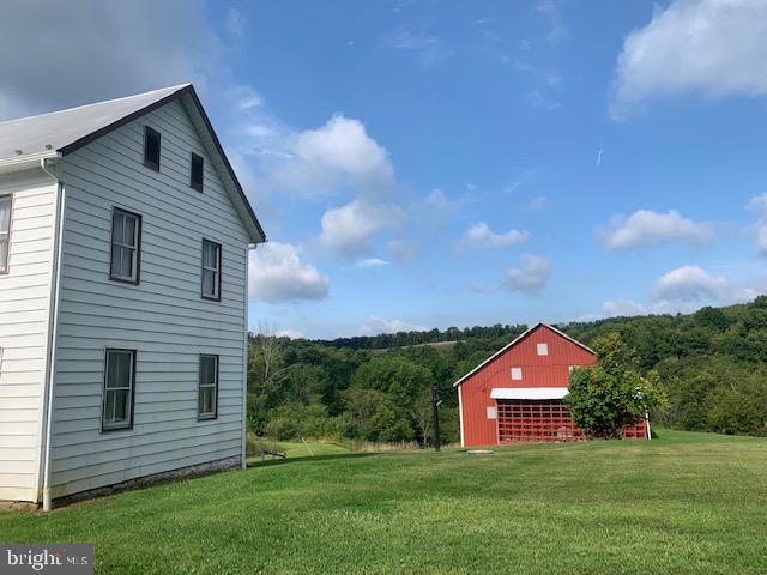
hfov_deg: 67.3
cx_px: 384
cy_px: 288
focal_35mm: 26
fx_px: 576
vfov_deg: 53.1
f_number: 1.8
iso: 25
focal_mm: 4.25
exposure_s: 1/2257
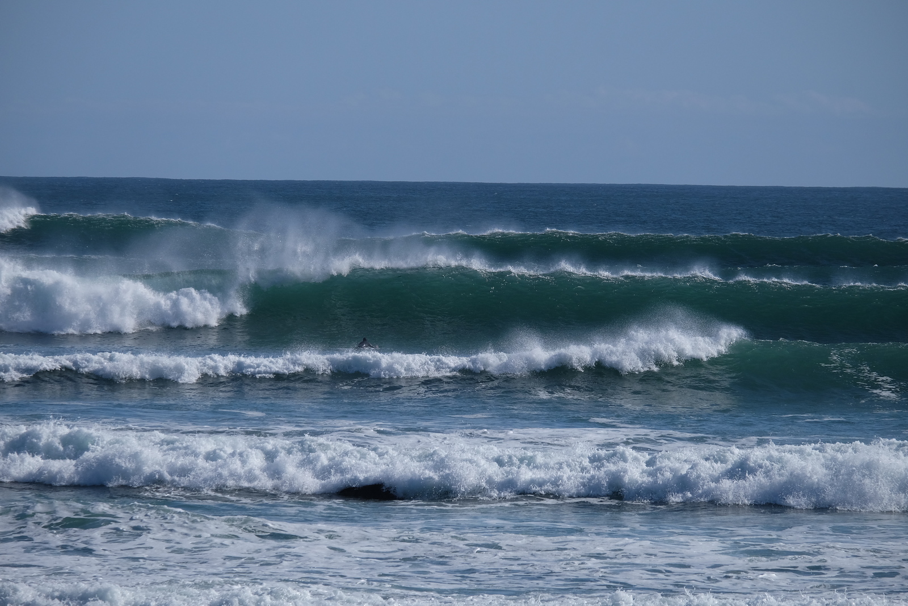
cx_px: 454
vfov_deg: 4.0
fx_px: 8702
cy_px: 303
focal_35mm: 345
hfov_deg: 6.0
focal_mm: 230
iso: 400
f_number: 8
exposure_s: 1/2000
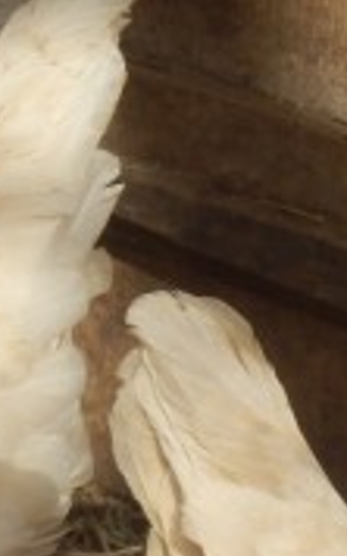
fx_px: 13094
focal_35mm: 864
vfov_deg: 2.4
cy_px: 562
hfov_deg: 1.5
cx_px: 656
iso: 80
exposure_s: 1/320
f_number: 5.9
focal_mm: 32
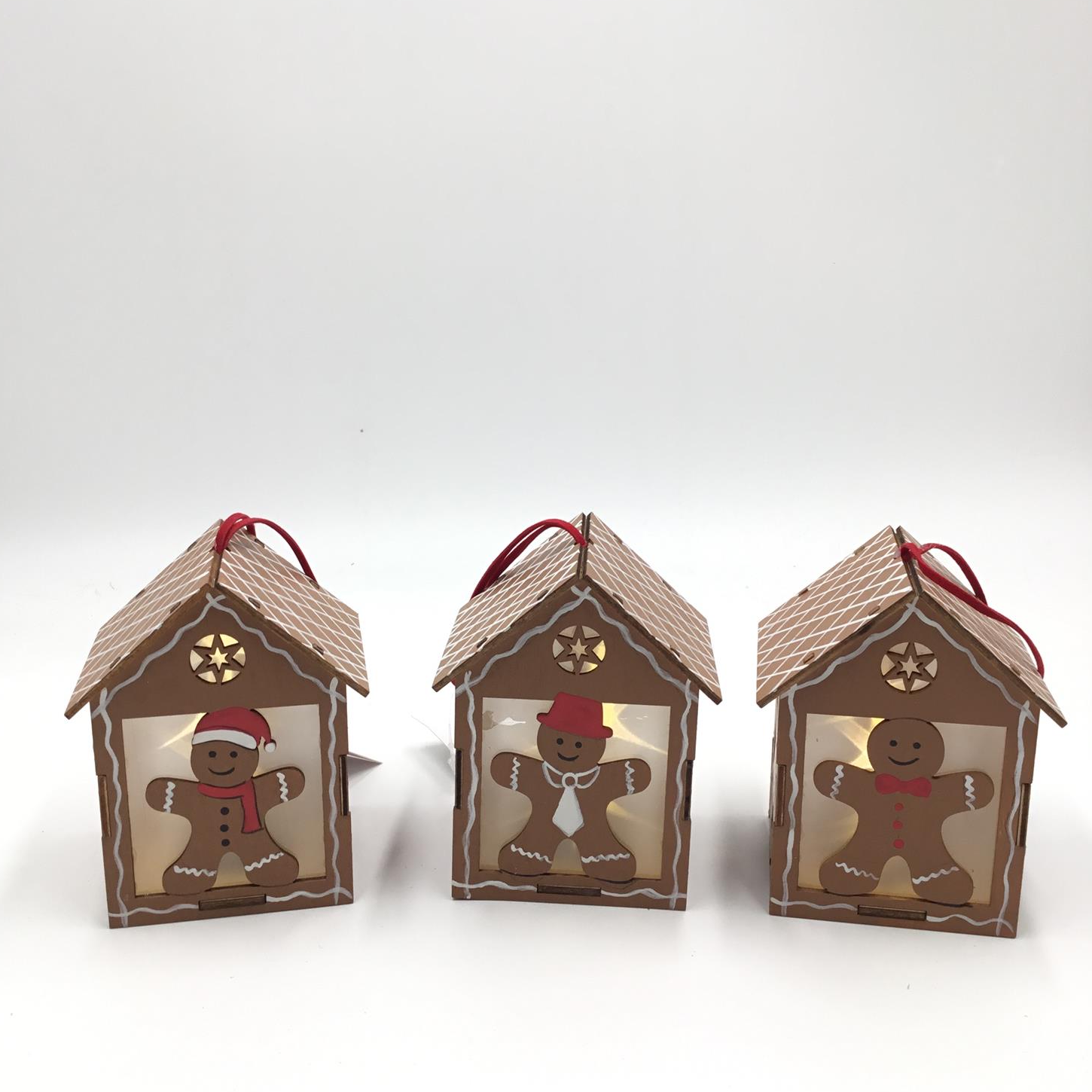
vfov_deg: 44.9
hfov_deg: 44.9
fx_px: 1321
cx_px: 544
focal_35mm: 37
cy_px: 533
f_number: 2.4
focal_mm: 3.3
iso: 25
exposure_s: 1/118
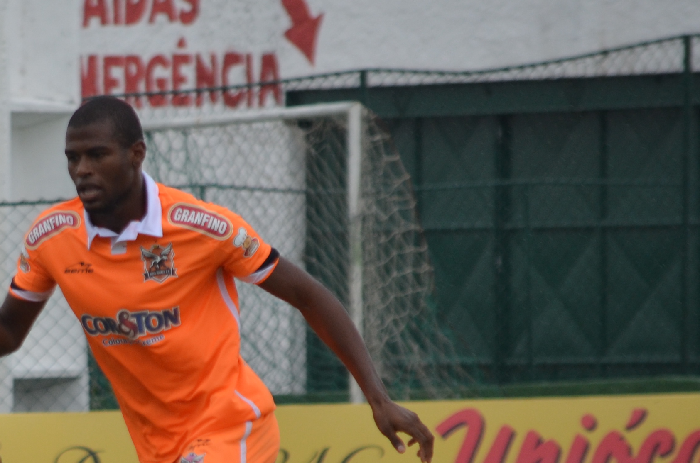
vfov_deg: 1.7
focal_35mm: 811
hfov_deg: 2.5
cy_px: 485
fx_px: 15746
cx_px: -205
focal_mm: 185
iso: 280
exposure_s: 1/500
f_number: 5
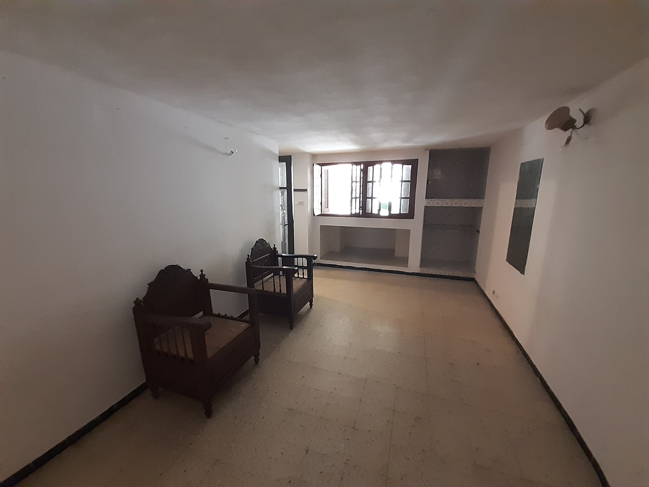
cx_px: 324
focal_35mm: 13
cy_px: 244
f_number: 2.2
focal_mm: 1.13
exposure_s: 1/25
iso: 400
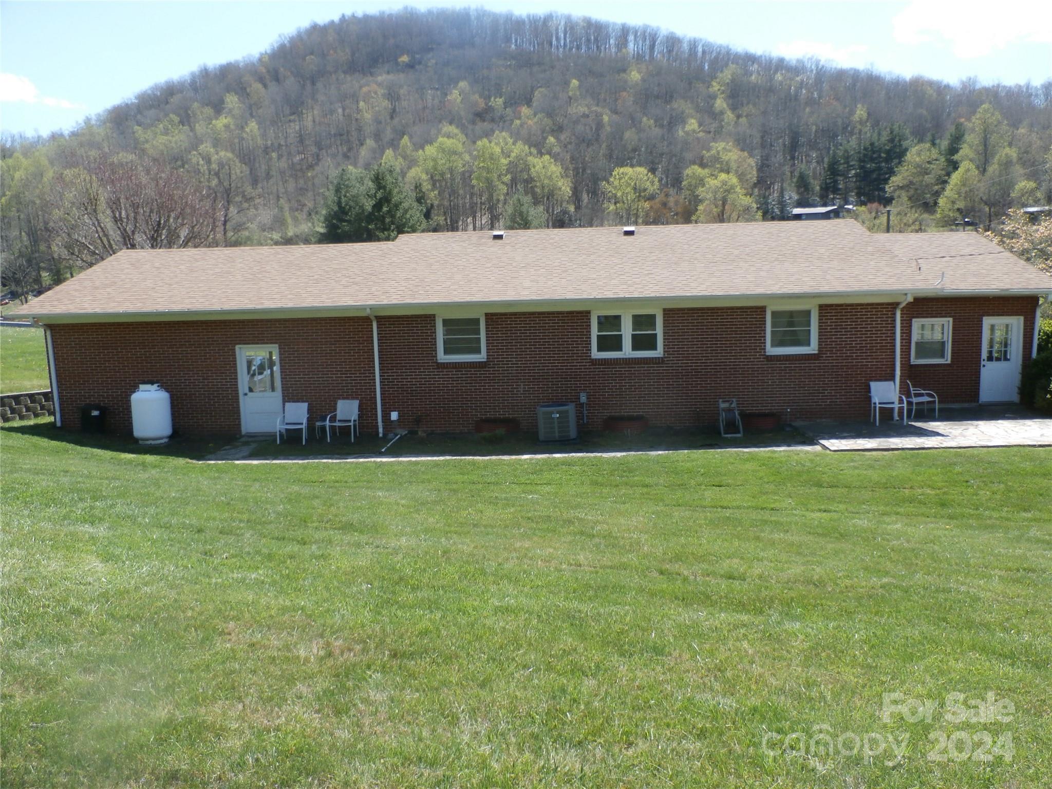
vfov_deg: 54.9
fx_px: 760
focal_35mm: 25
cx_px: 526
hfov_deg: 69.4
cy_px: 394
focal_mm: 4.5
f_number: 3
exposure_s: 1/640
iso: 100
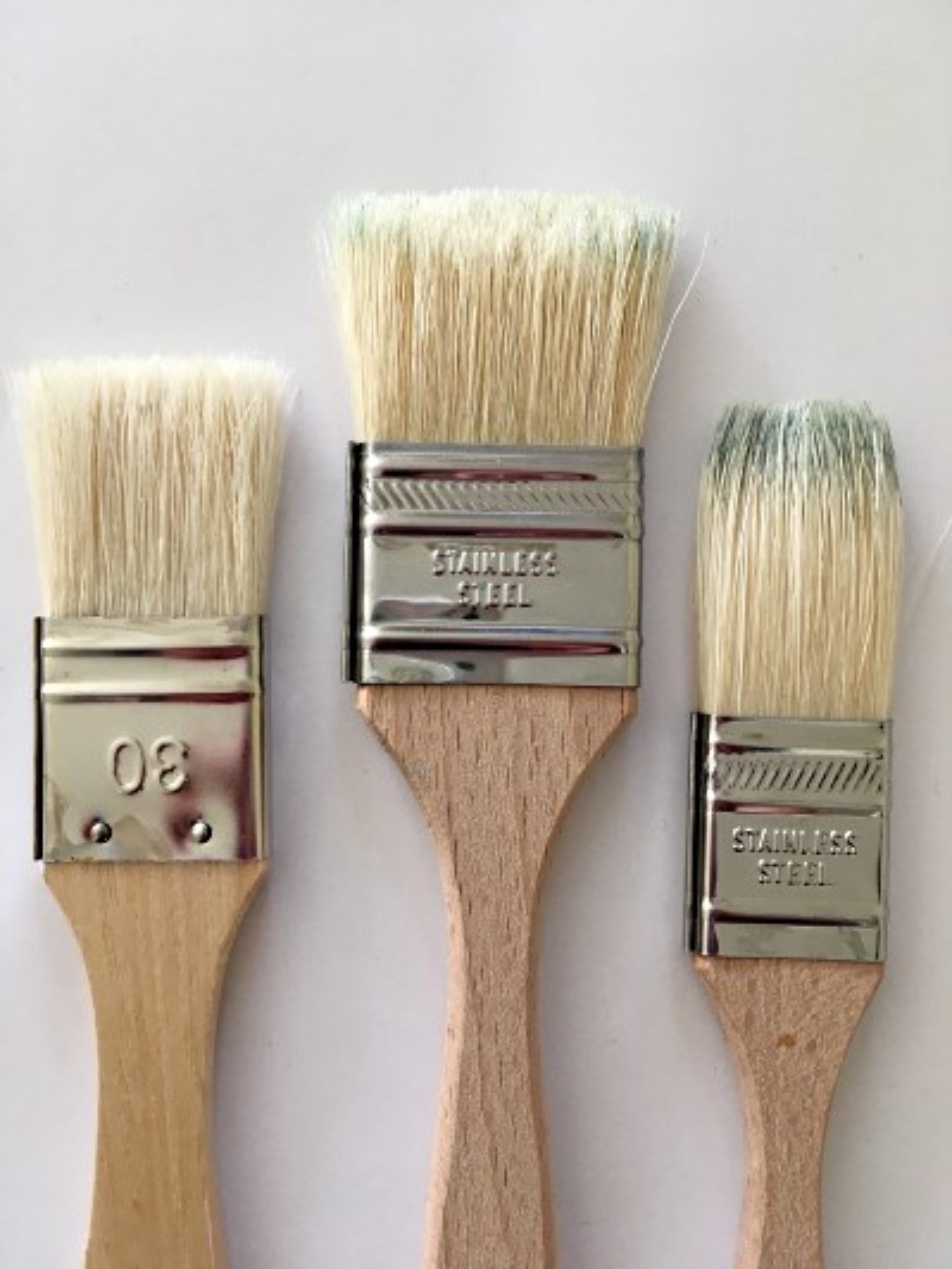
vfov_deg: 61.6
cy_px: 634
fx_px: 1063
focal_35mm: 29
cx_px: 476
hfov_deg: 48.2
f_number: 2.2
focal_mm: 4.15
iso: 80
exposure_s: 1/33
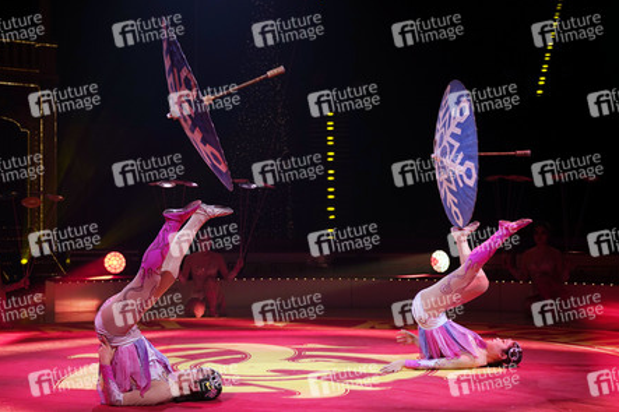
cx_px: 307
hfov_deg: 34.5
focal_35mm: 58
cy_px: 205
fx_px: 997
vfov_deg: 23.4
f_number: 4.5
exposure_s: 1/500
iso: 1600
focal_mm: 57
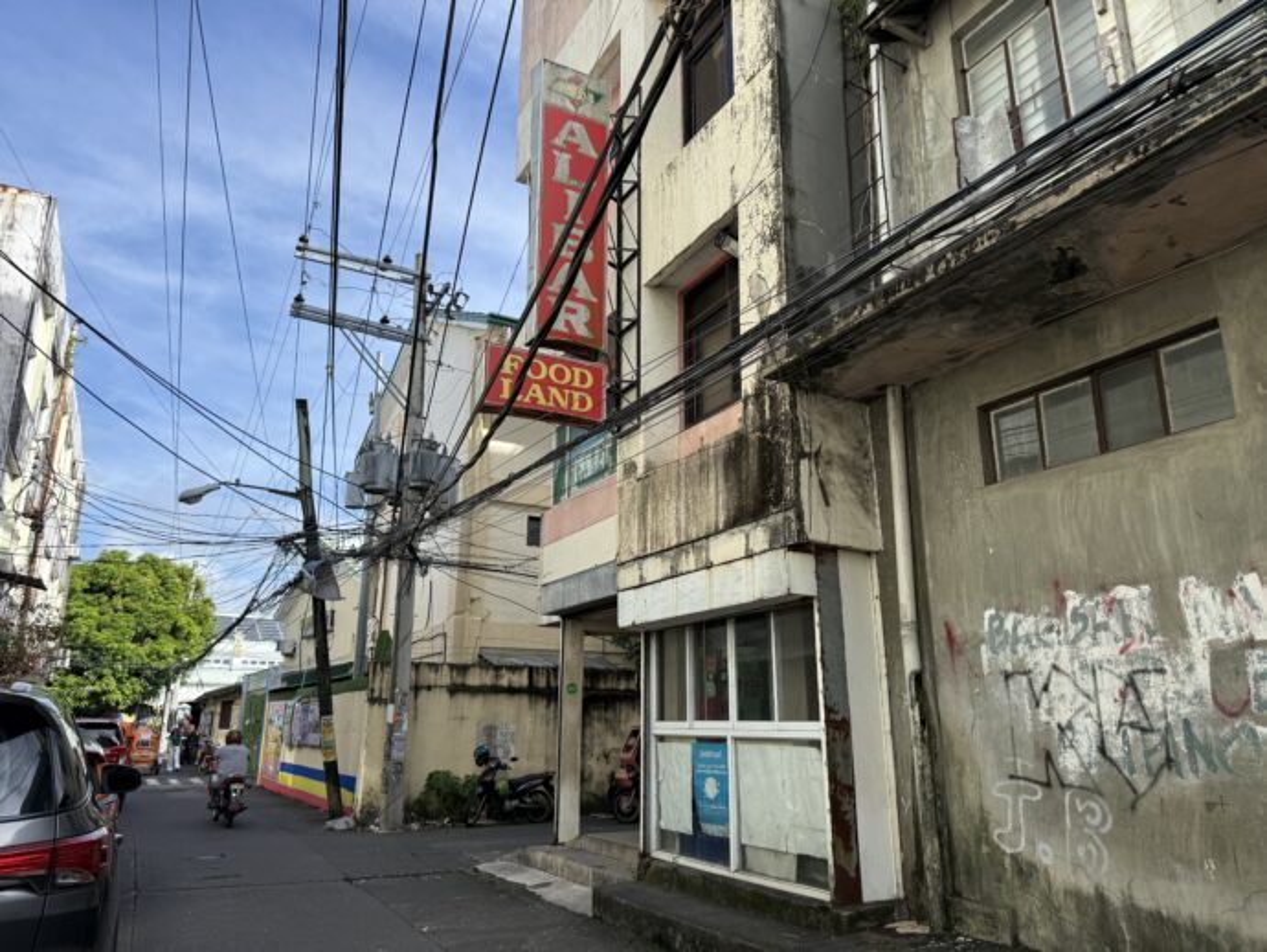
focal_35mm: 24
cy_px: 476
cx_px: 634
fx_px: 879
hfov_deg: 71.6
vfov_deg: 56.8
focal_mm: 6.76
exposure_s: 1/2801
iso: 80
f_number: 1.78
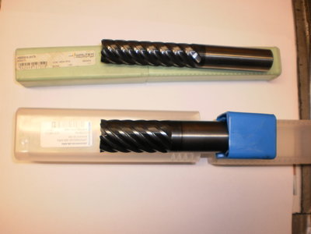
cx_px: 156
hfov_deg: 51.4
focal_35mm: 36
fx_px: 323
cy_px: 117
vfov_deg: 39.7
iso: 125
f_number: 3.1
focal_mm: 6.3
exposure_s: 1/30
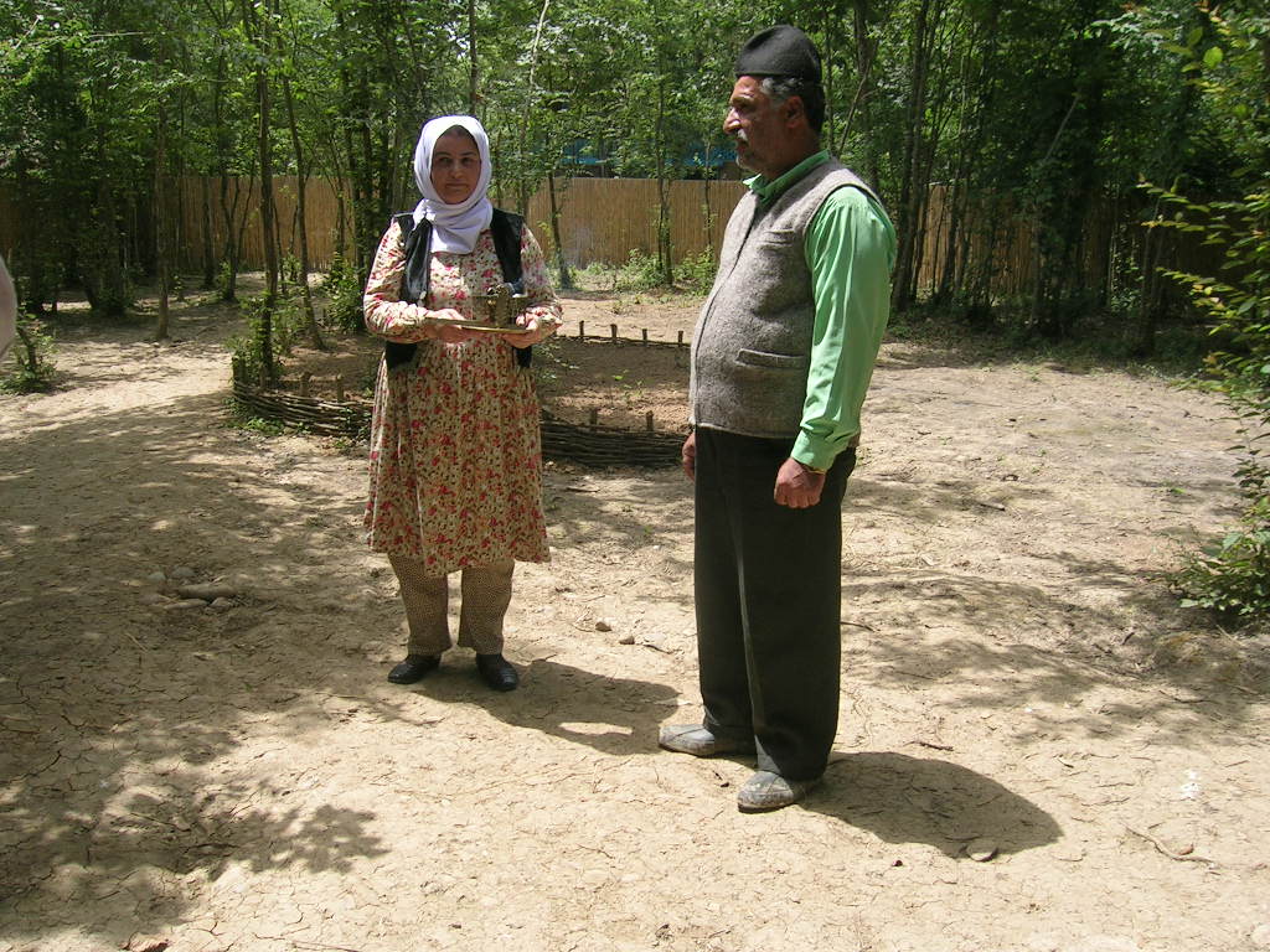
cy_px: 476
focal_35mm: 35
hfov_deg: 52.6
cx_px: 635
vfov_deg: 40.7
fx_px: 1284
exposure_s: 1/188
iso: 50
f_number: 4.8
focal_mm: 5.4
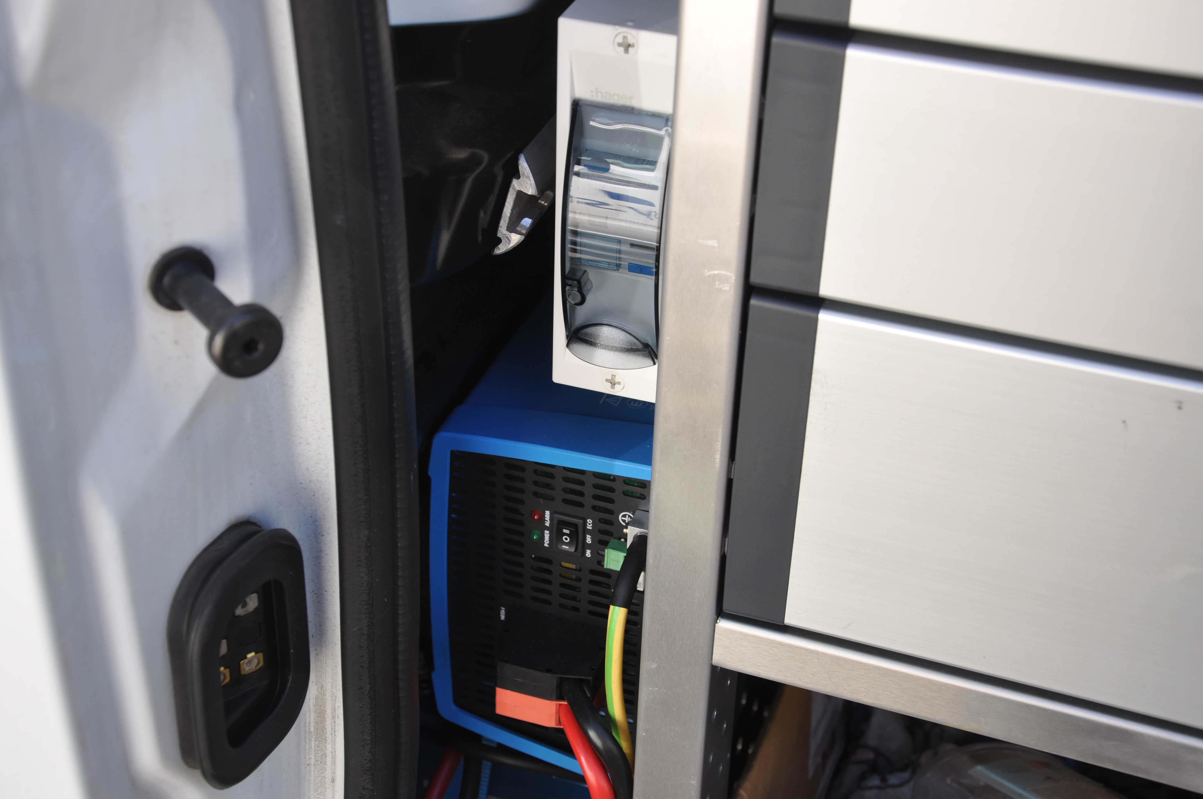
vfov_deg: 22.6
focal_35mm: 60
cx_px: 602
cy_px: 400
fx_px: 2003
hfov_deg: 33.4
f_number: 6.3
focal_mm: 40
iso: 200
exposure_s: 1/160
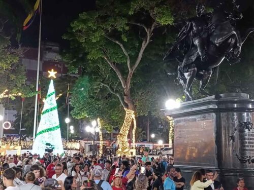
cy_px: 95
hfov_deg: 38.2
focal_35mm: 50
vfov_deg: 29.1
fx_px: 367
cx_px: 127
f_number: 1.7
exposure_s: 1/20
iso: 1600
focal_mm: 4.71
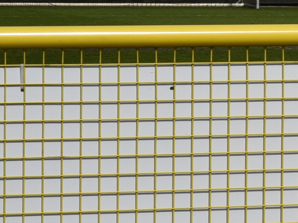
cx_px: 894
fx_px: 2772
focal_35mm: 322
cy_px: -95
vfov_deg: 4.6
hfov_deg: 5.7
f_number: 11
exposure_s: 1/500
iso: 250
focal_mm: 50
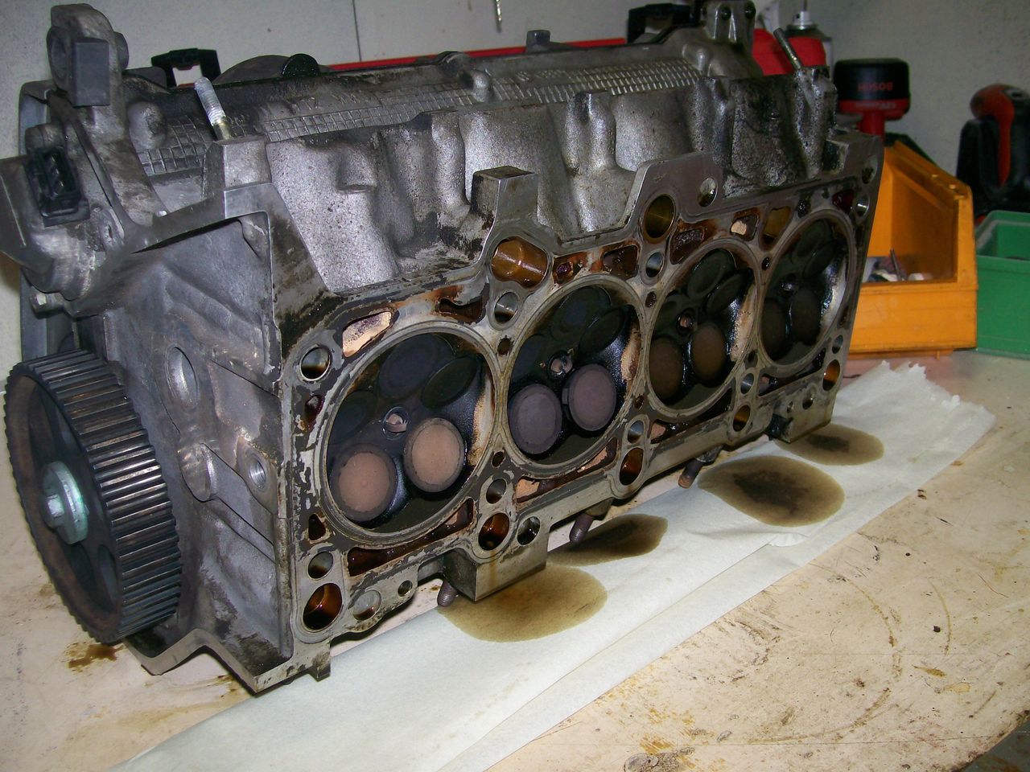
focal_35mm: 36
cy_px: 386
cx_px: 515
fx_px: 1071
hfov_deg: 51.4
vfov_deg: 39.7
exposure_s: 1/64
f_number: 2.7
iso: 80
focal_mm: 6
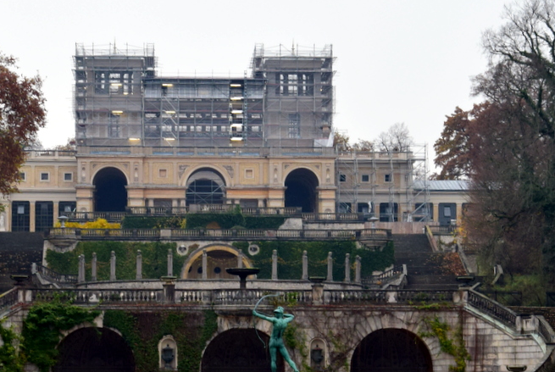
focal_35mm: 77
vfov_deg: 17.8
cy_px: 205
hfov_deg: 26.3
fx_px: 1189
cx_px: 247
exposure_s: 1/60
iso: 400
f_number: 8
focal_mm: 42
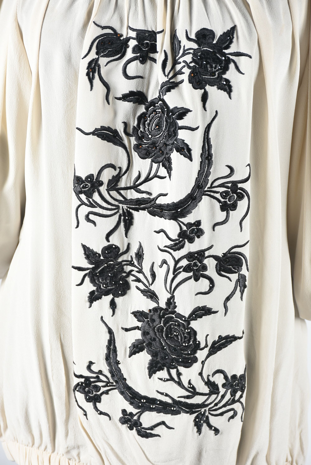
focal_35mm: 128
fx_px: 1649
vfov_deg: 16.1
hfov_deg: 10.8
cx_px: 156
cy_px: 232
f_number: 9
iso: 200
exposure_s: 1/125
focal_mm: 85
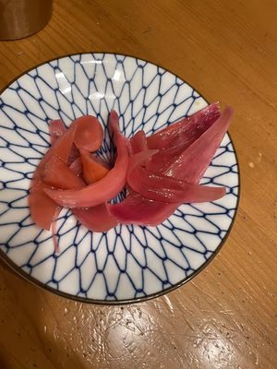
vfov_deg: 67.3
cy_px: 184
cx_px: 138
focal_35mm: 26
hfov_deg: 53.1
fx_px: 277
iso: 100
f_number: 1.6
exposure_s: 1/50
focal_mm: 4.2
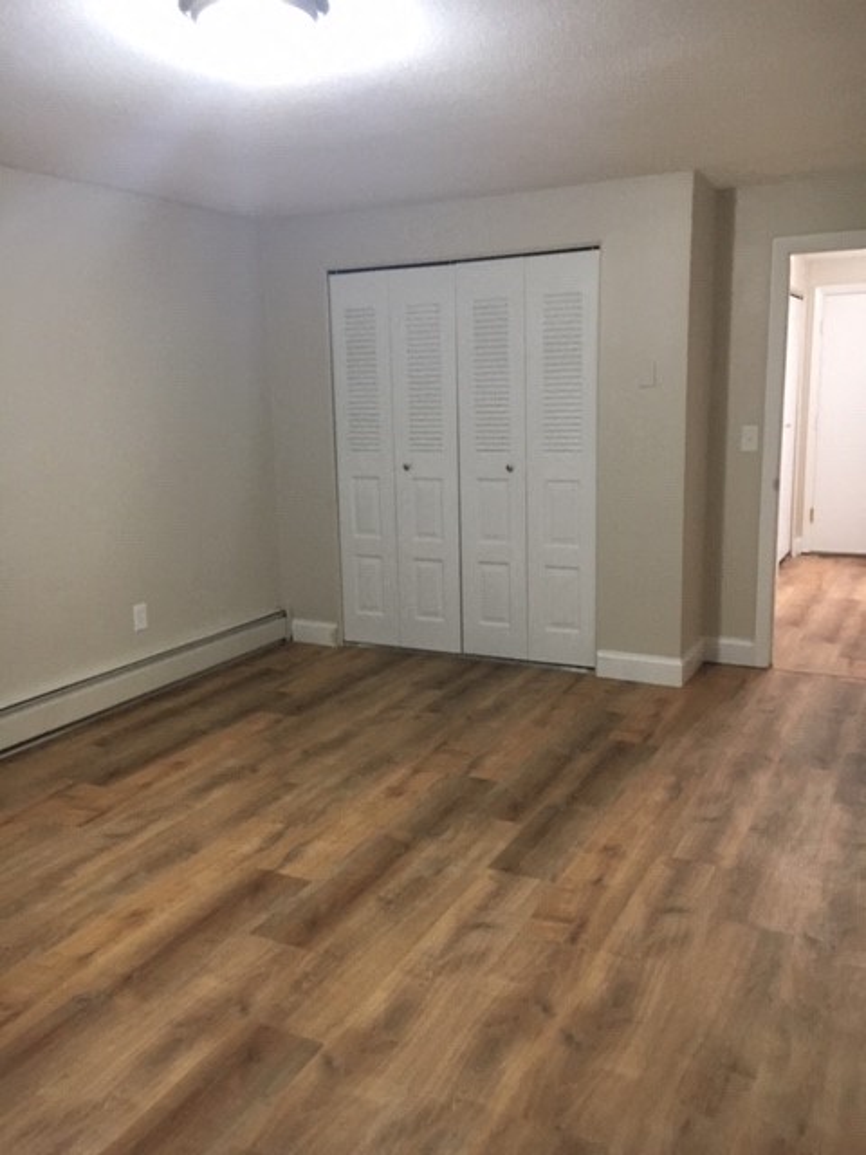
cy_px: 578
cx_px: 433
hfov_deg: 48.2
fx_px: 967
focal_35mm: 29
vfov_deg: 61.7
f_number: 2.2
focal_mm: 4.15
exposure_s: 1/24
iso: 200
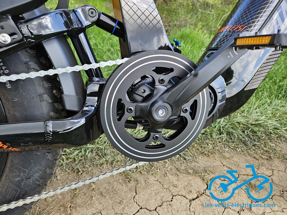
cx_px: 144
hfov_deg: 73.9
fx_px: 191
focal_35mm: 23
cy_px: 108
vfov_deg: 58.9
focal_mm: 5.4
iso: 25
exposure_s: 1/180
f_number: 1.8
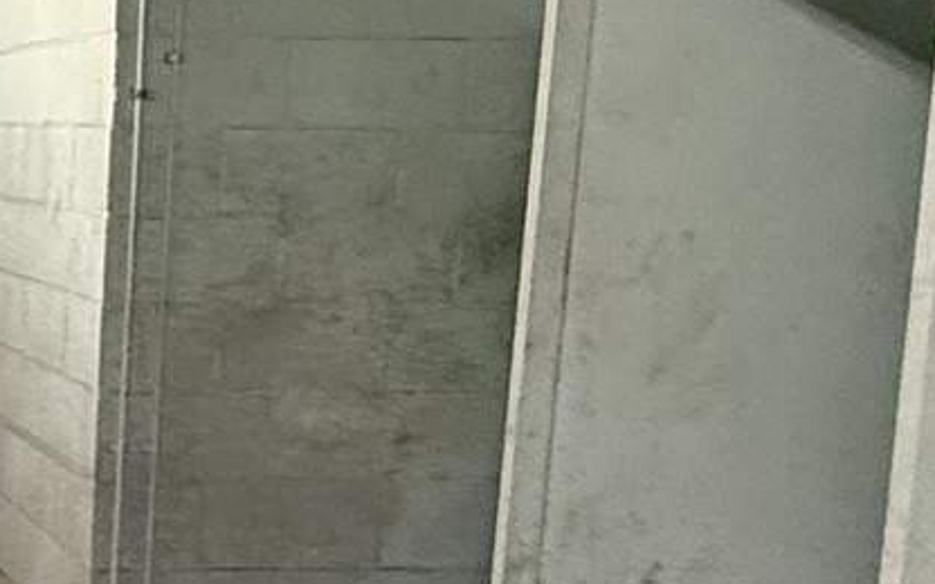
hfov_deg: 24.0
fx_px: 1860
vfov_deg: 17.8
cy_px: 346
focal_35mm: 73
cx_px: -348
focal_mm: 2.22
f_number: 2.2
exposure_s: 1/60
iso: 500
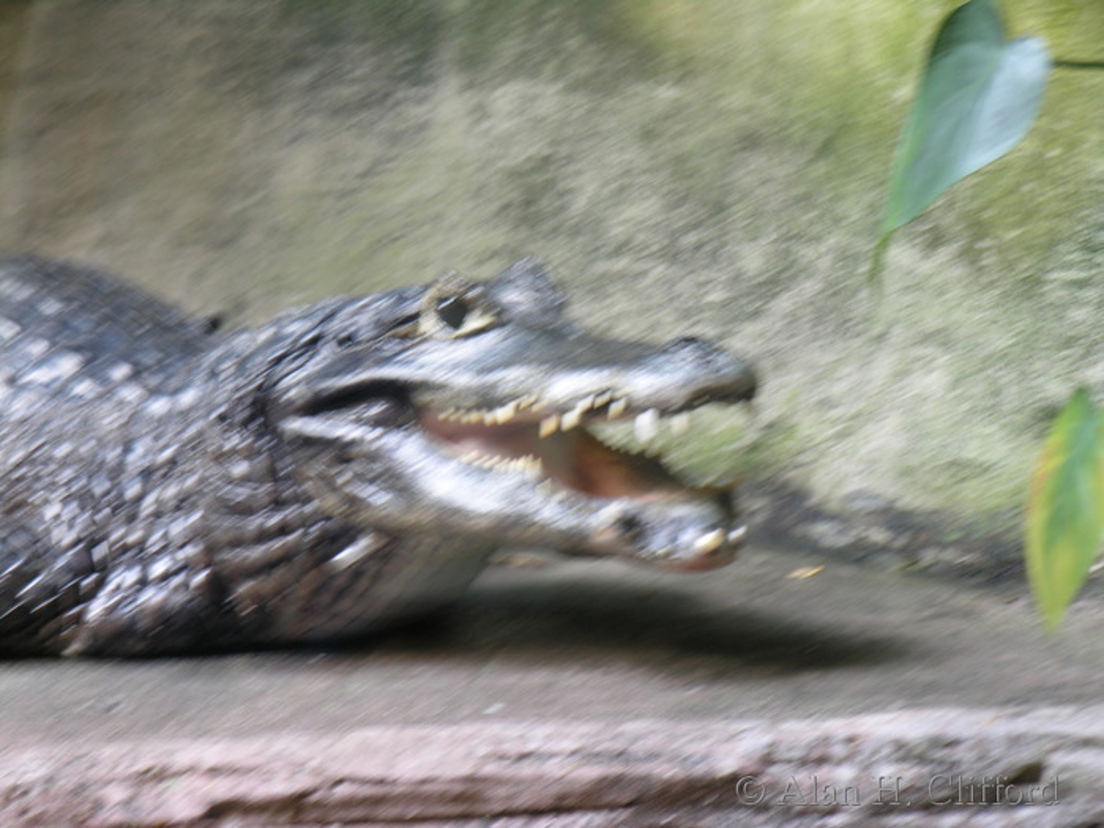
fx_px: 6123
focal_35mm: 192
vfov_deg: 7.7
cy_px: 414
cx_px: 552
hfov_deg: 10.3
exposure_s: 1/1.67
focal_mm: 49
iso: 50
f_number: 4.1
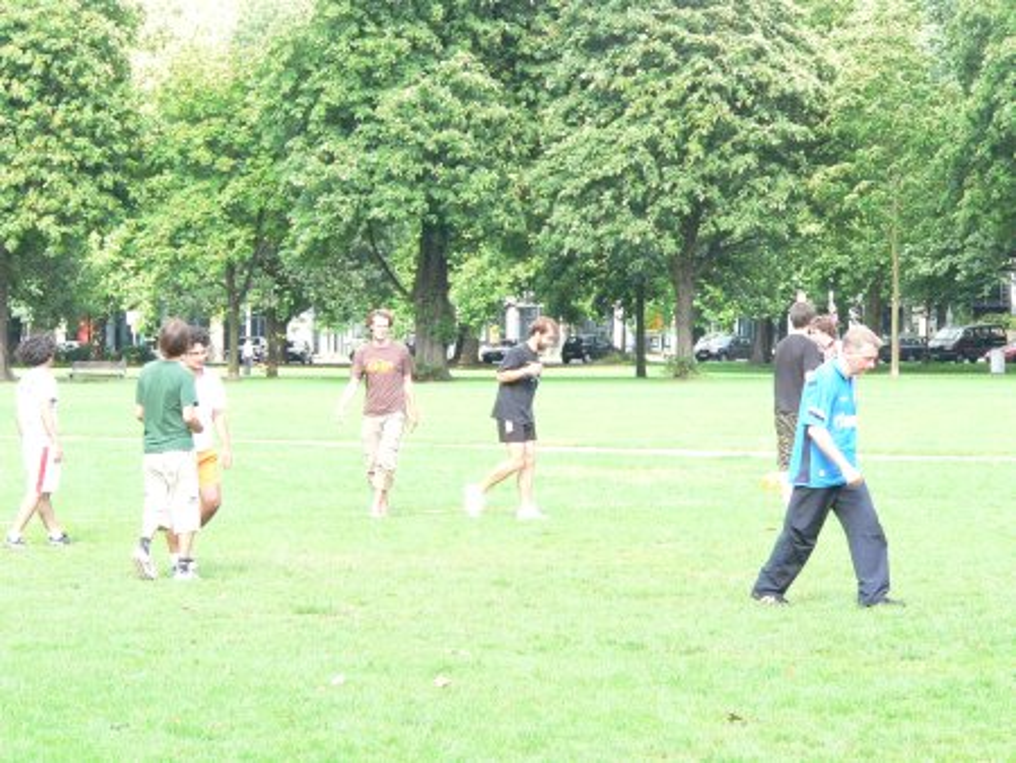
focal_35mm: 153
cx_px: 508
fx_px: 4493
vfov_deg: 9.7
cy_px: 382
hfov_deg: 12.9
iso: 400
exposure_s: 1/200
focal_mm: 25.5
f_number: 5.2
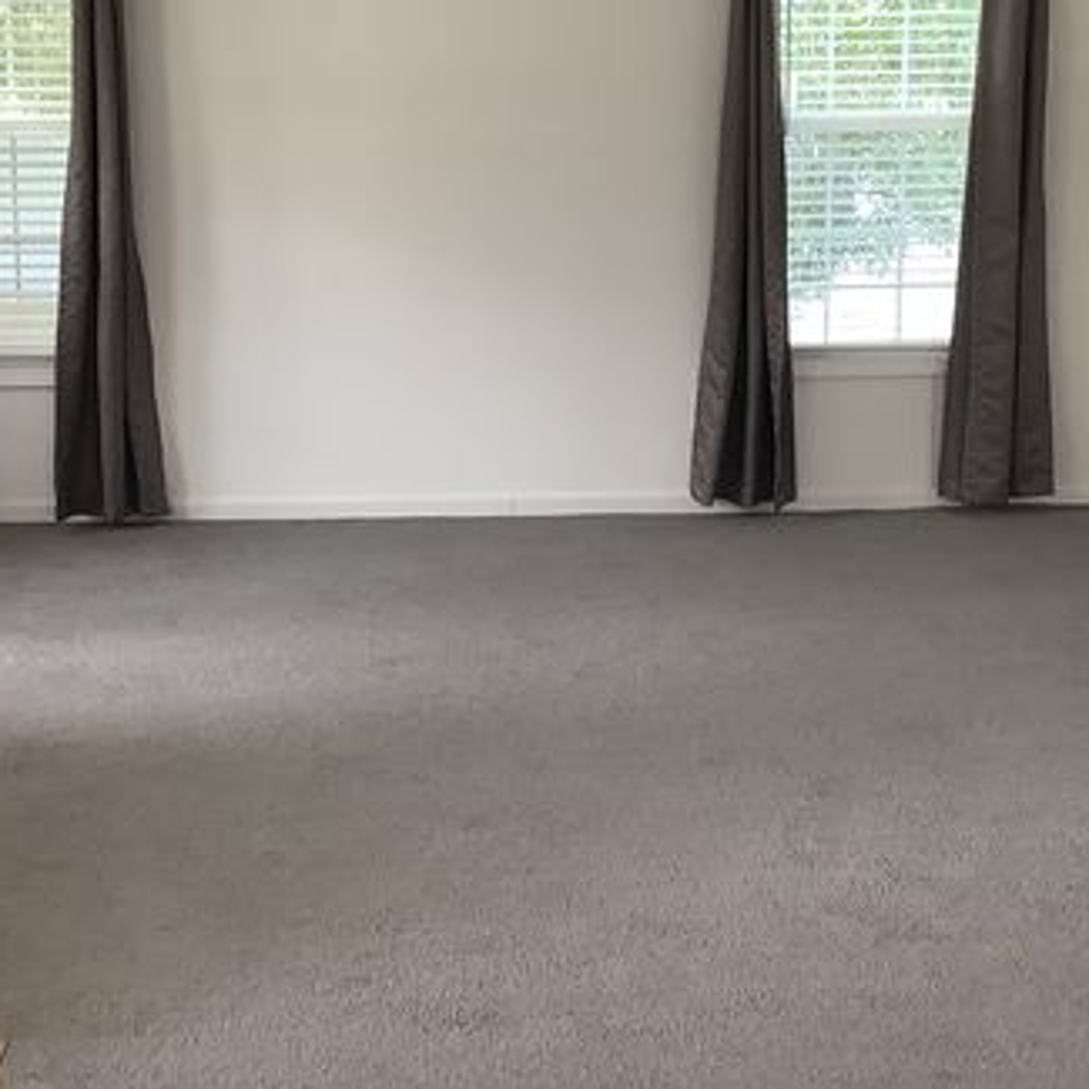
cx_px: 493
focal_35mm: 59
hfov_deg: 29.1
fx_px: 2100
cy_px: 394
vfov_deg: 28.9
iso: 100
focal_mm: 3.3
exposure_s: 1/60
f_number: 2.4
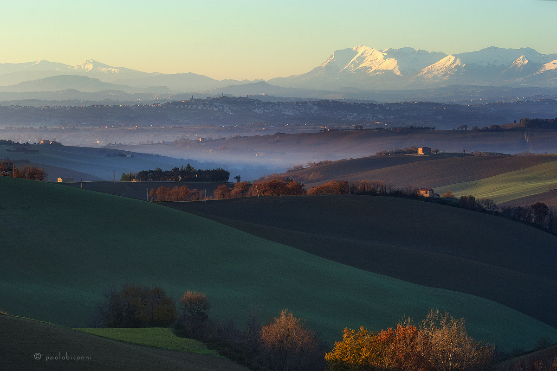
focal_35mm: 105
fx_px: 1624
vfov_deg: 13.0
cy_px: 186
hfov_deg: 19.5
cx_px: 278
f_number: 7.1
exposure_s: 1/80
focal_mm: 70
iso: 100
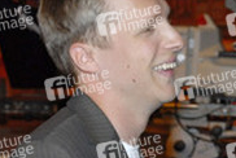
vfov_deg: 9.8
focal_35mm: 140
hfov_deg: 14.4
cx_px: 223
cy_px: 118
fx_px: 919
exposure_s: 1/125
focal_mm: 38
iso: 800
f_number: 5.6
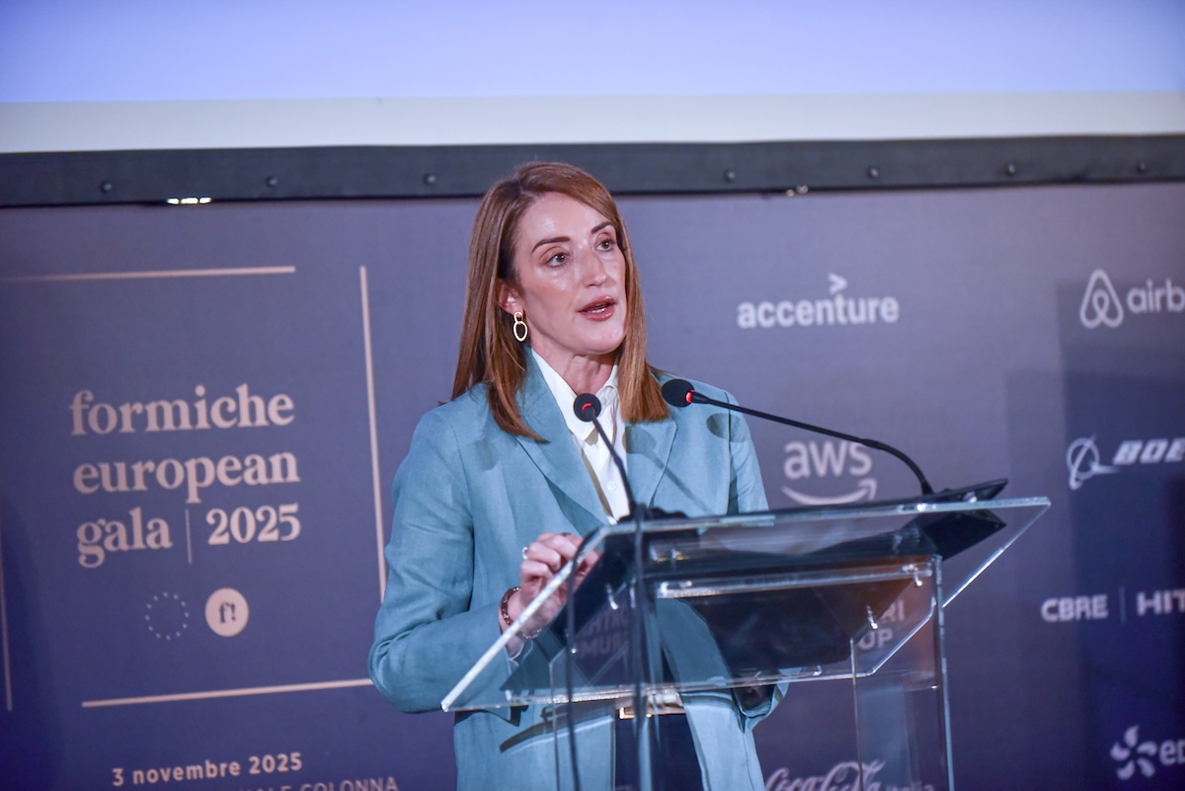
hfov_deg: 15.2
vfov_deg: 10.2
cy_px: 396
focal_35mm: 135
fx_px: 4445
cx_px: 592
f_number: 2.8
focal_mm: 135
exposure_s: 1/200
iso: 2000
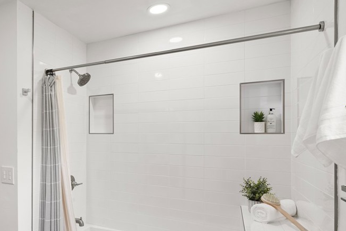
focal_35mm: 25
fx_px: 240
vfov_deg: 50.8
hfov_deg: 66.1
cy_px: 144
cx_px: 78
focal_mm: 16
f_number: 9
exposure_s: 1/8
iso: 640
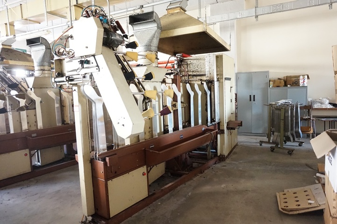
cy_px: 112
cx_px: 168
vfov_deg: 53.1
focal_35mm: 24
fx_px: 225
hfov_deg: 73.8
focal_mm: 16
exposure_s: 1/40
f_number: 3.5
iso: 3200
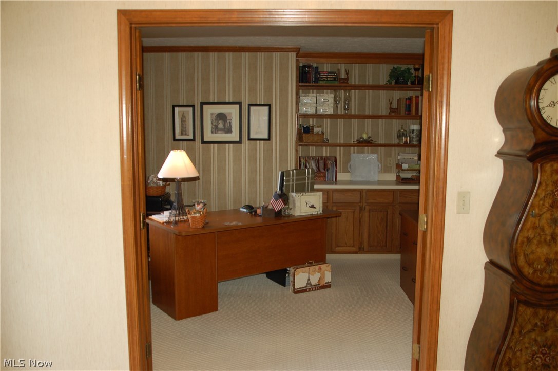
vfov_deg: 41.6
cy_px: 186
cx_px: 279
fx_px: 488
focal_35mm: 32
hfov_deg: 59.5
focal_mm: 21
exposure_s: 1/60
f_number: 3.8
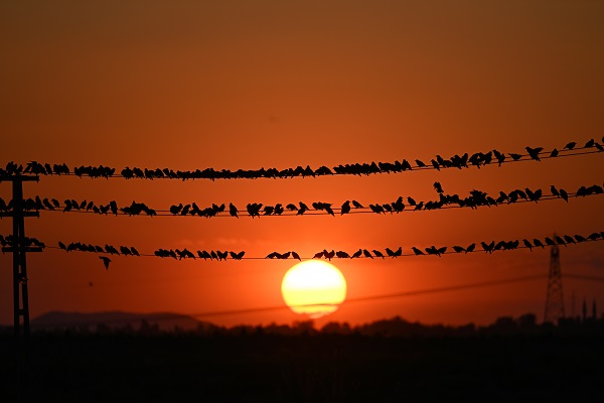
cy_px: 202
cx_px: 302
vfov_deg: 3.4
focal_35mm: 400
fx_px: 6711
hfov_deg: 5.2
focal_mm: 400
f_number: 5.6
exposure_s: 1/800
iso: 100
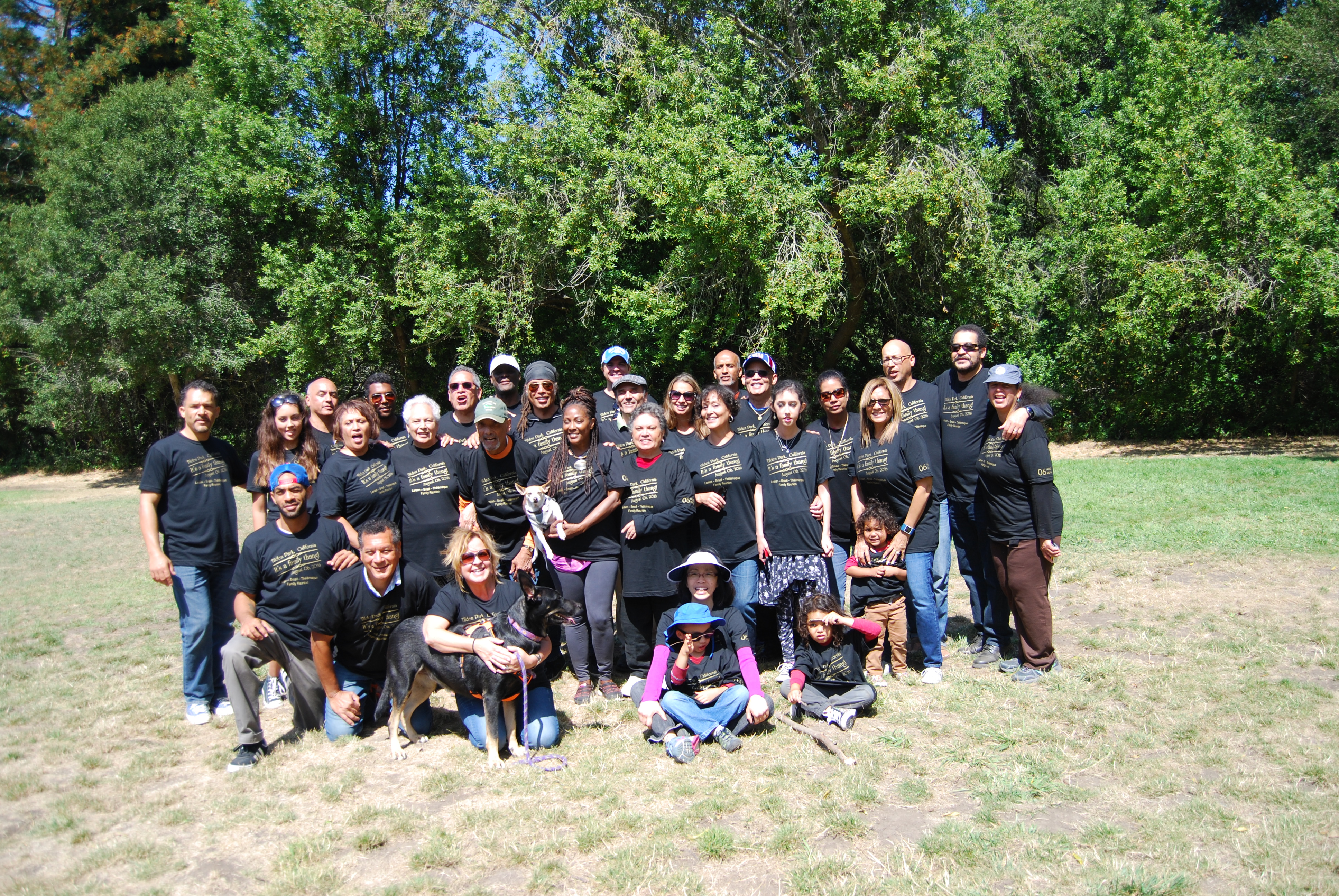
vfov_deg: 48.0
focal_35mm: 27
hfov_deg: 67.3
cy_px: 448
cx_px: 670
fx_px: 1005
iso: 110
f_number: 3.5
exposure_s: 1/400
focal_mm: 18
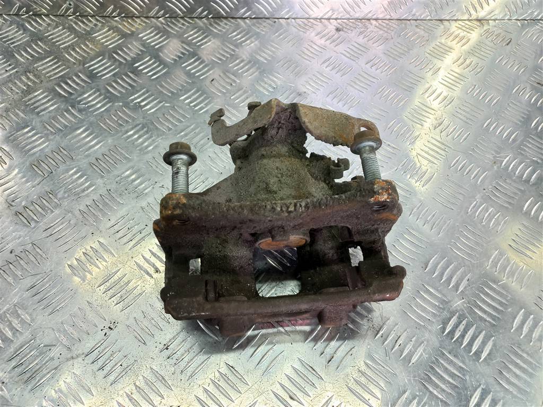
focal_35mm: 25
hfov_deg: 69.4
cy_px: 204
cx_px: 272
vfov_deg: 54.9
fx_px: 392
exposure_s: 1/50
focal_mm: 4.6
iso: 64
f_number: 1.8
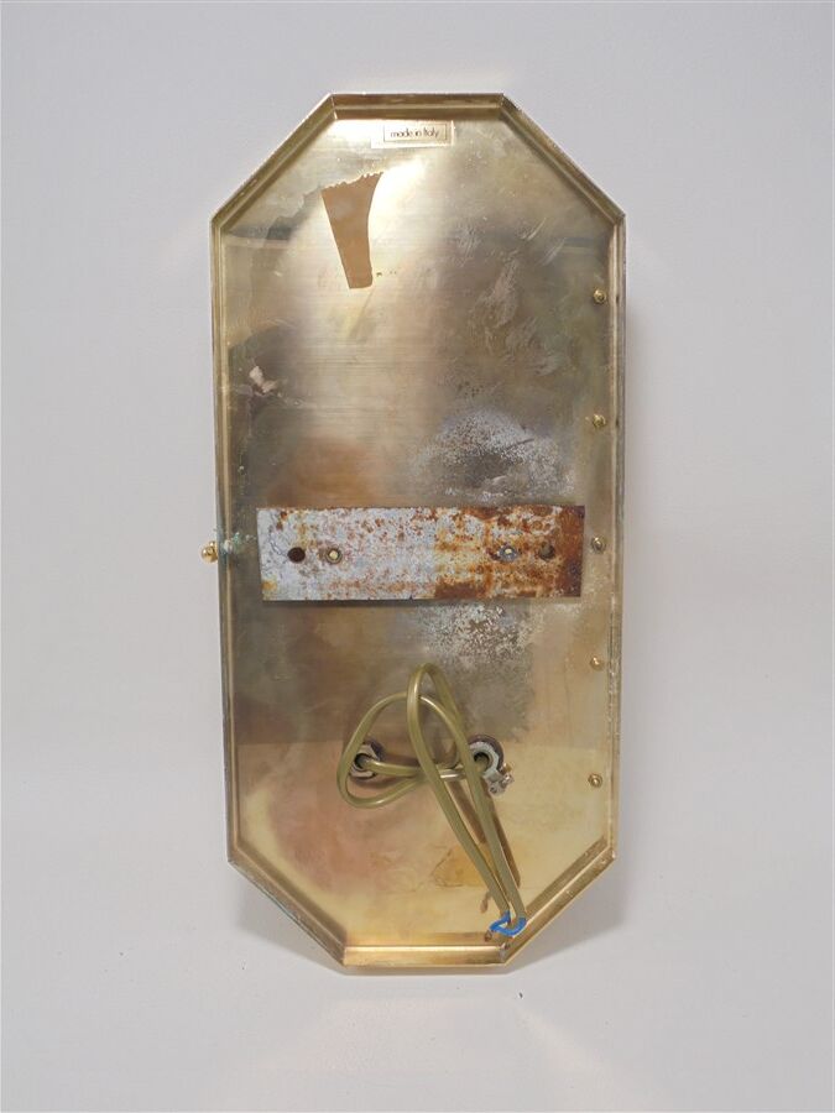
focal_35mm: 34
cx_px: 418
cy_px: 556
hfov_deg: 41.8
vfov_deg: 54.0
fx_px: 1094
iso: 100
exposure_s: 1/50
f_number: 4
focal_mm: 6.1
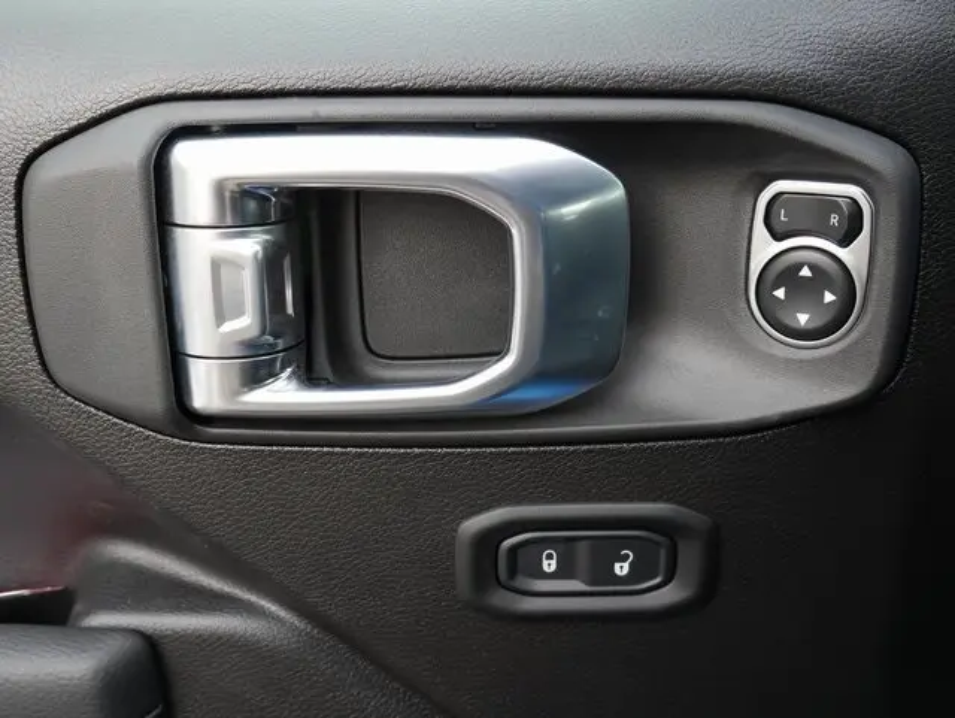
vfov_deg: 39.7
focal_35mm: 36
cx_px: 478
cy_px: 359
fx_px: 994
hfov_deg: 51.3
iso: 200
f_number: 5
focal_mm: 18
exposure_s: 1/60
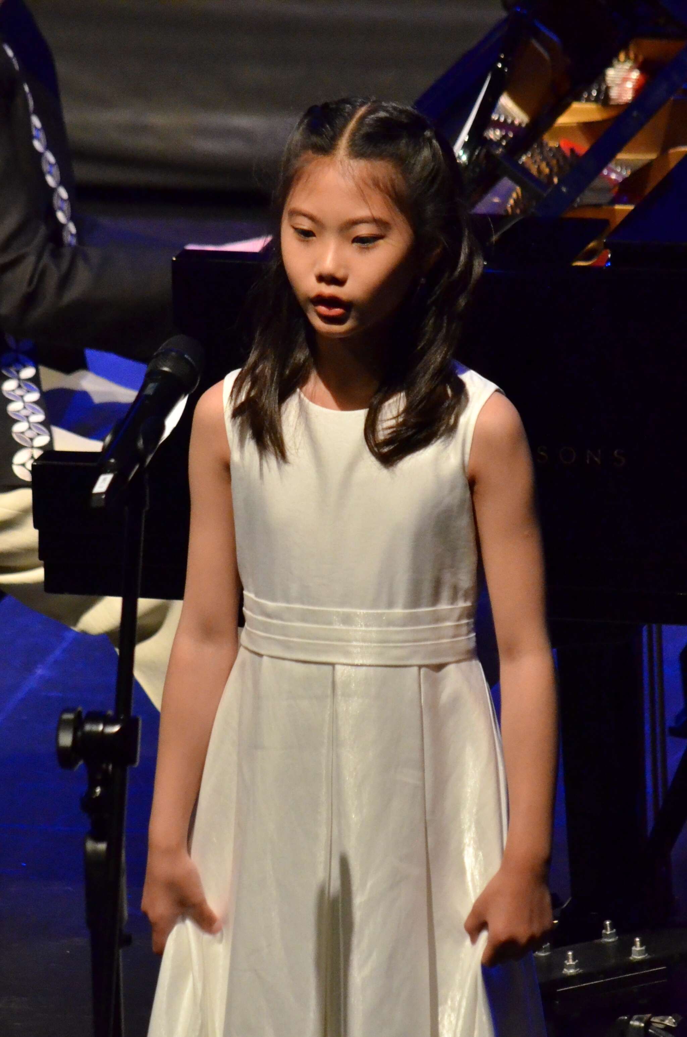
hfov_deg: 4.1
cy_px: 518
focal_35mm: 330
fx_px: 9488
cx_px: 344
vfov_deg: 6.3
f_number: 5.3
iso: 2500
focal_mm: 220
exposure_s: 1/160
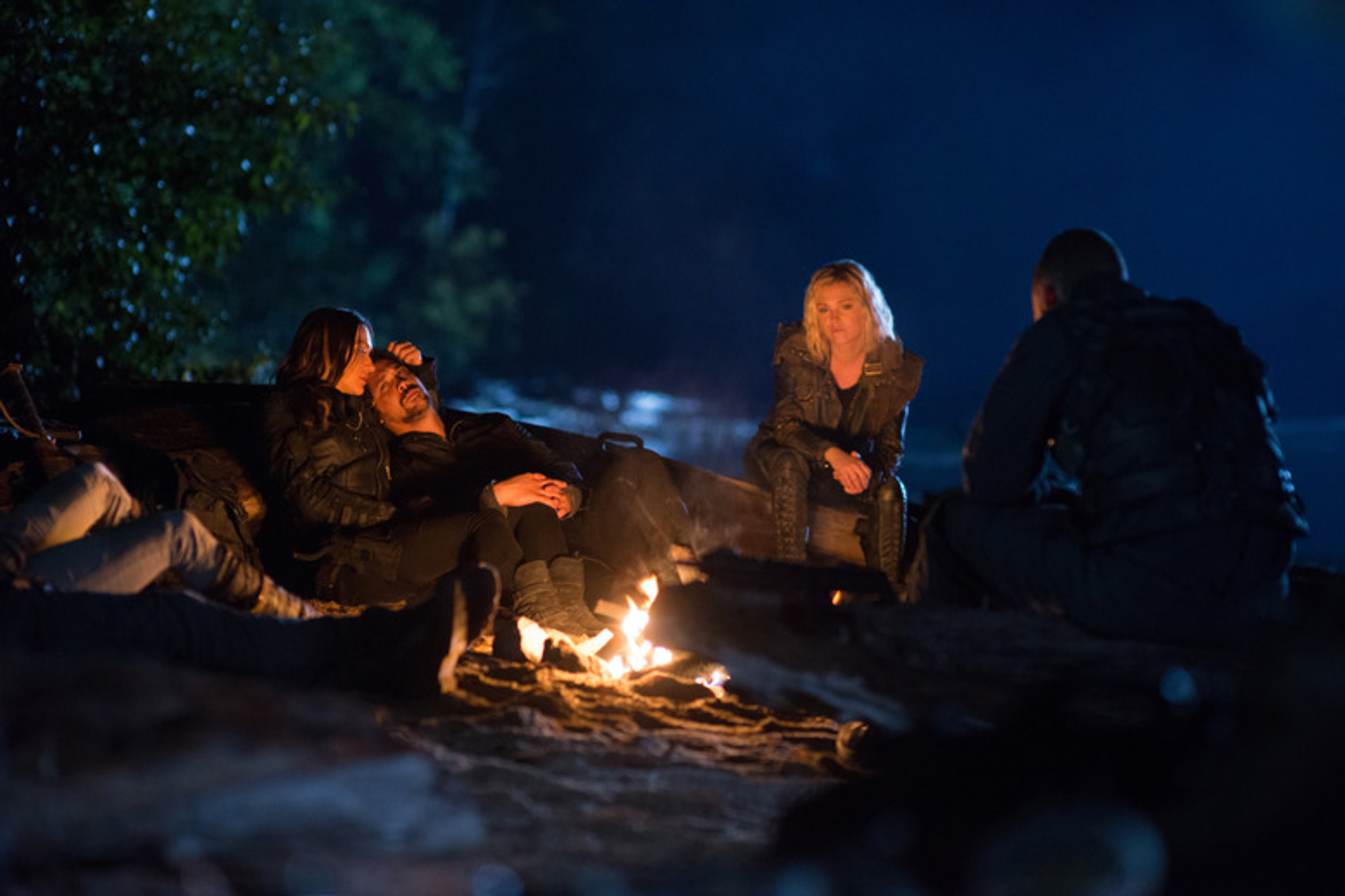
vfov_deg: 16.1
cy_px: 448
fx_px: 3175
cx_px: 672
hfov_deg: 23.9
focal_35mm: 85
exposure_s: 1/60
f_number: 2
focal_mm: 85
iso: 4000
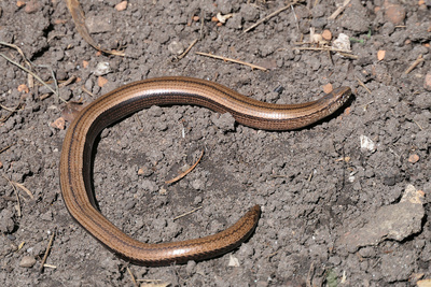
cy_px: 144
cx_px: 216
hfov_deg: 8.8
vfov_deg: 5.9
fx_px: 2814
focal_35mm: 235
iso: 200
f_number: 6.3
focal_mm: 86.5
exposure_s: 1/500
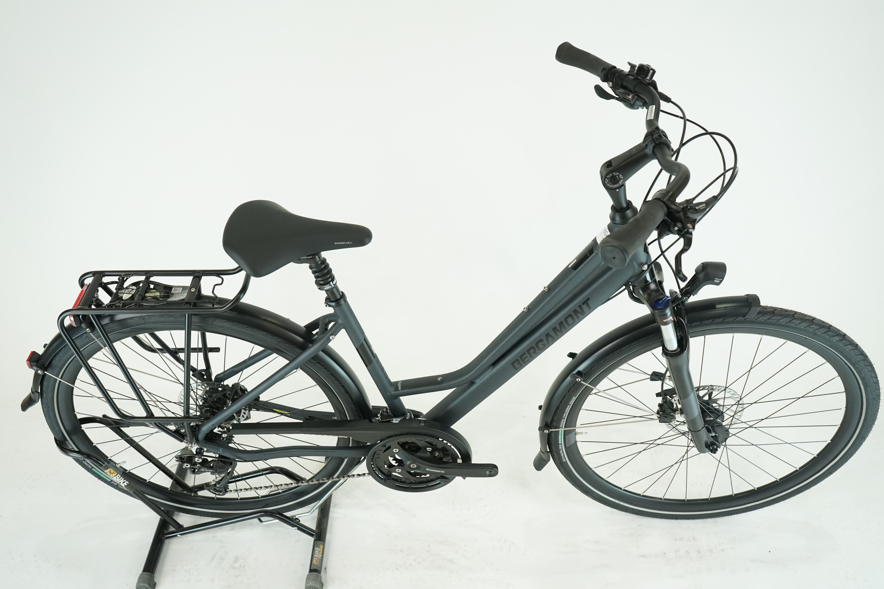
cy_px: 294
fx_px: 761
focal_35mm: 31
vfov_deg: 42.3
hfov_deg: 60.3
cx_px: 442
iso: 1600
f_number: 5.6
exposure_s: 1/200
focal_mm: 31
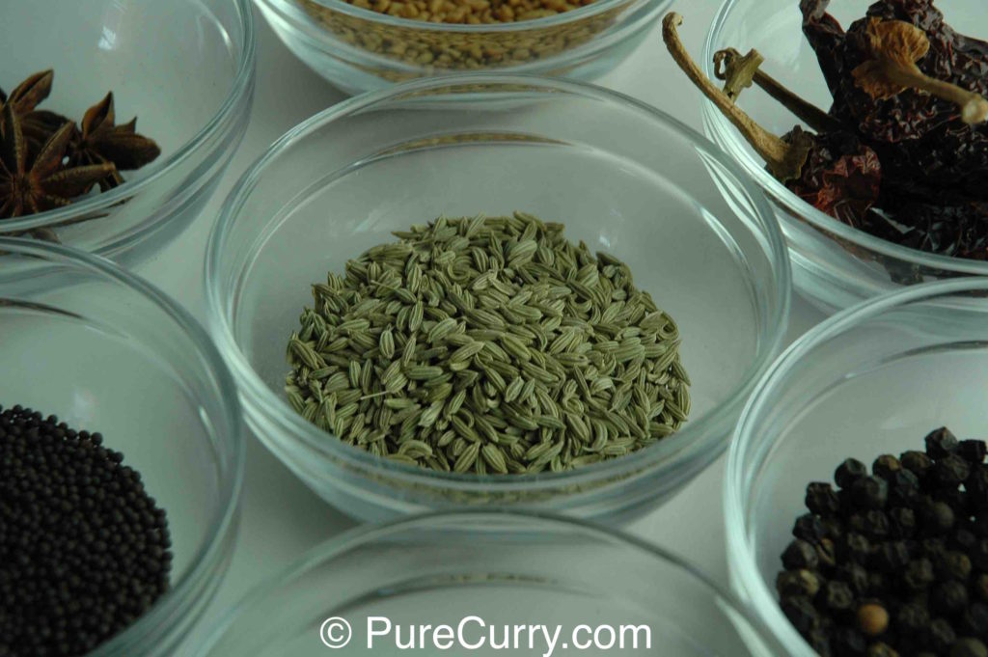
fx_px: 2879
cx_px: 494
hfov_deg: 19.5
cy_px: 328
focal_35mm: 105
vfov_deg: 13.0
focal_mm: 70
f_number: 8
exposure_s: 1/60
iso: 400
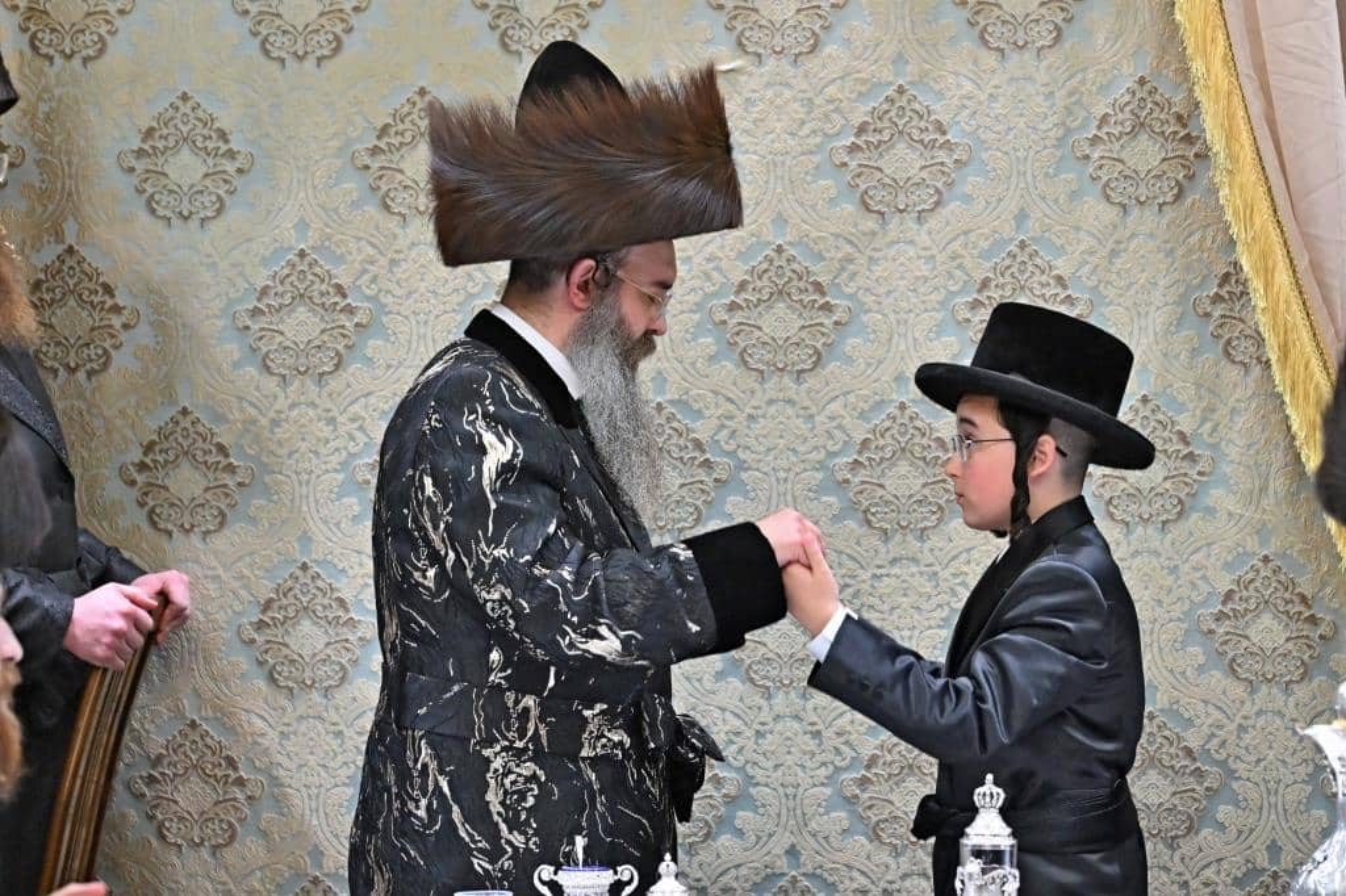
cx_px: 673
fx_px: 5307
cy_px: 448
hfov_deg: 14.5
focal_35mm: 142
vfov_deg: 9.7
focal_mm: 95
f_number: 4
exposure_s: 1/200
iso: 1600
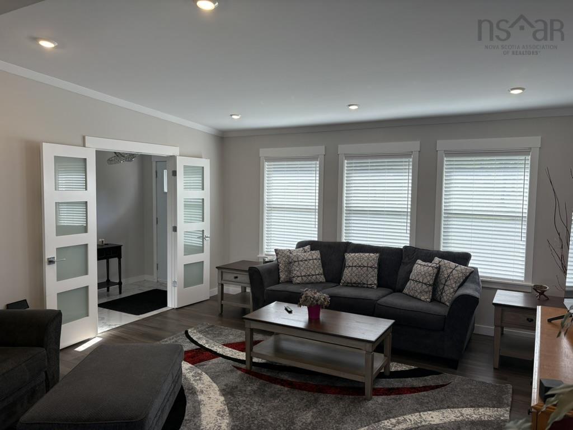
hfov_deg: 67.3
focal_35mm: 26
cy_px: 215
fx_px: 430
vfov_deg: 53.1
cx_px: 286
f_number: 1.6
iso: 40
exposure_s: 1/176
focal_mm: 5.96
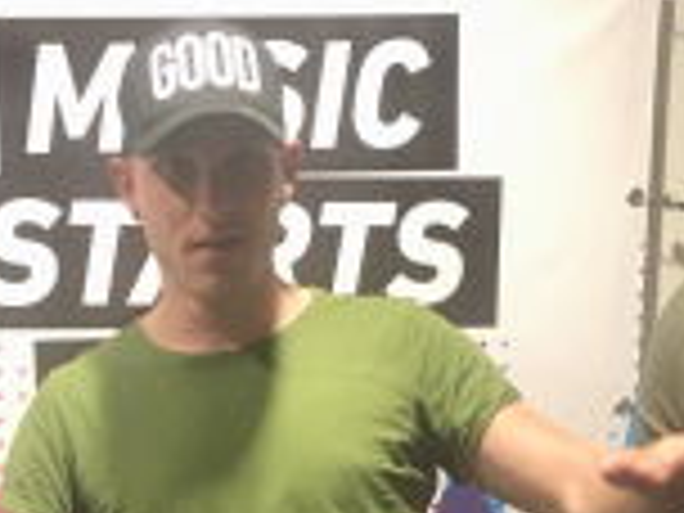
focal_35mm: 95
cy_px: 731
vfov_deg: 14.7
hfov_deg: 20.5
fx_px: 1877
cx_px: 198
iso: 400
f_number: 2.2
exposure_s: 1/17
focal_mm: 4.15
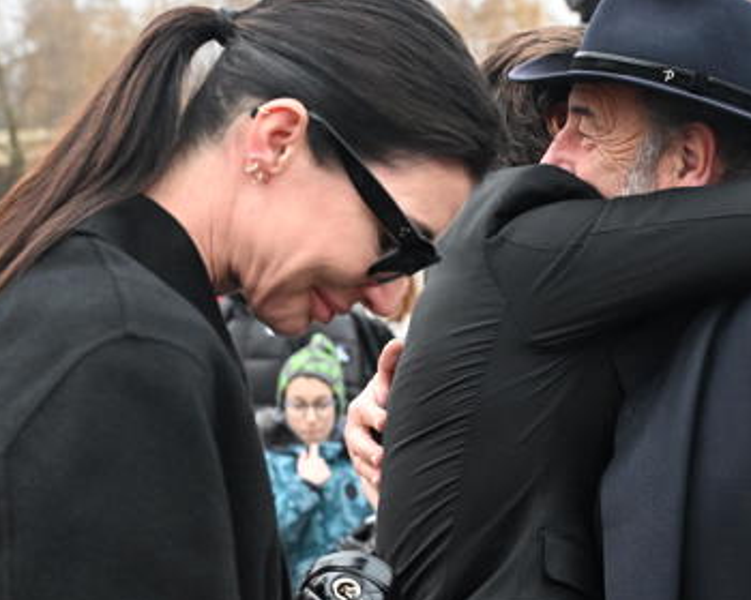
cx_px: 448
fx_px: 1645
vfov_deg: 20.6
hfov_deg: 25.7
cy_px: 420
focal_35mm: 74
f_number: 4.5
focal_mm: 40
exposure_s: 1/400
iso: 6400
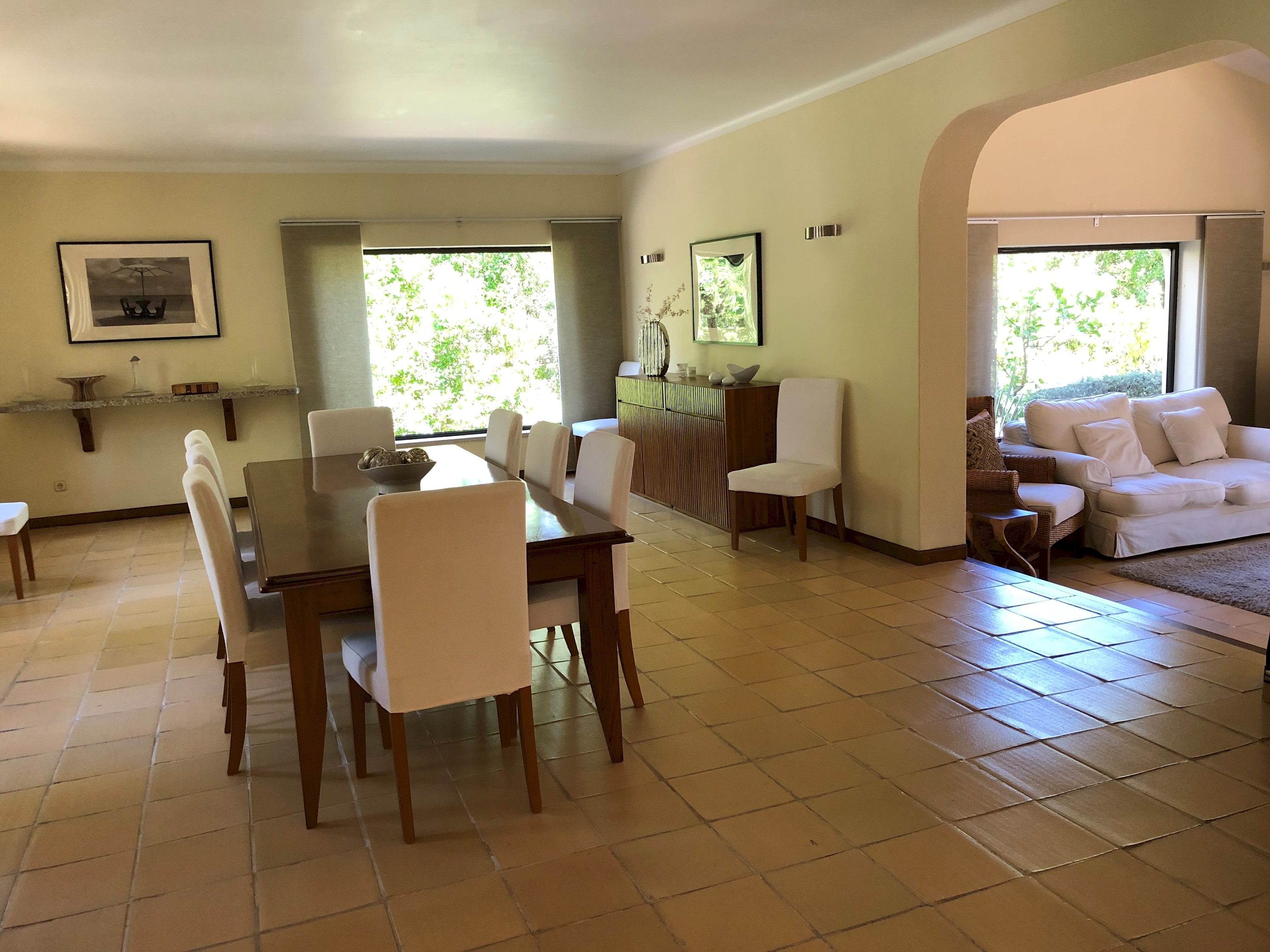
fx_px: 1027
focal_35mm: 28
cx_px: 635
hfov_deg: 63.4
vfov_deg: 49.7
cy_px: 476
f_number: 1.8
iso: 160
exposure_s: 1/100
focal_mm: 4
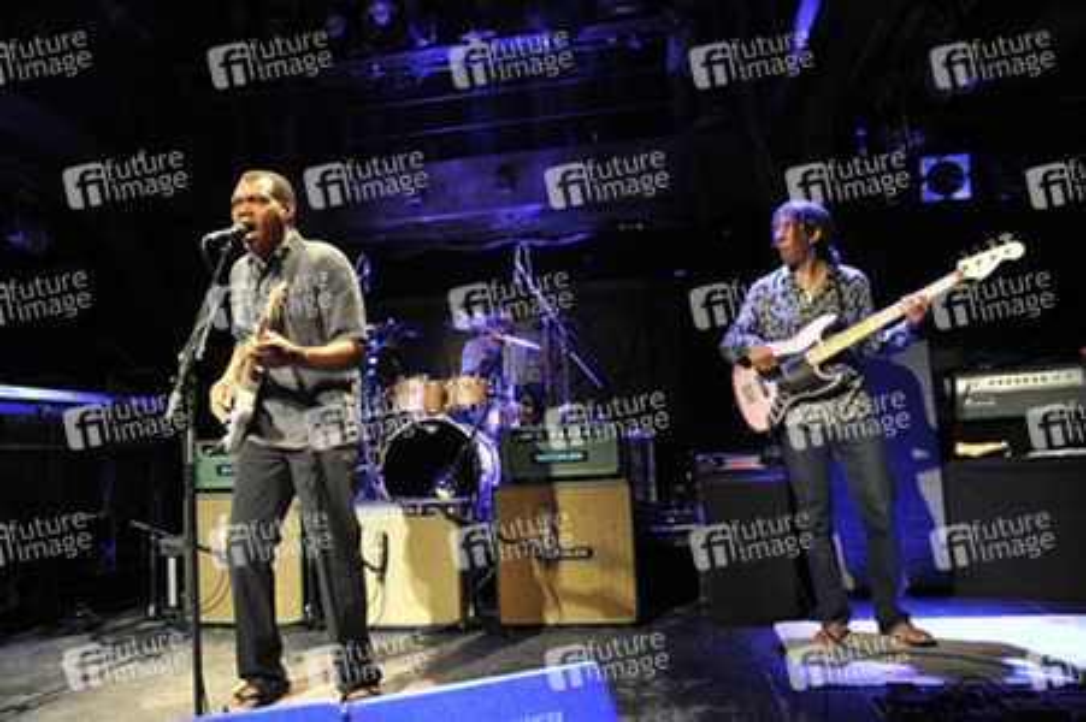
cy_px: 361
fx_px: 723
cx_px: 543
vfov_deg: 53.1
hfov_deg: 73.8
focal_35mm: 24
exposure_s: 1/160
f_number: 2.8
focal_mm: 24
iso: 1600
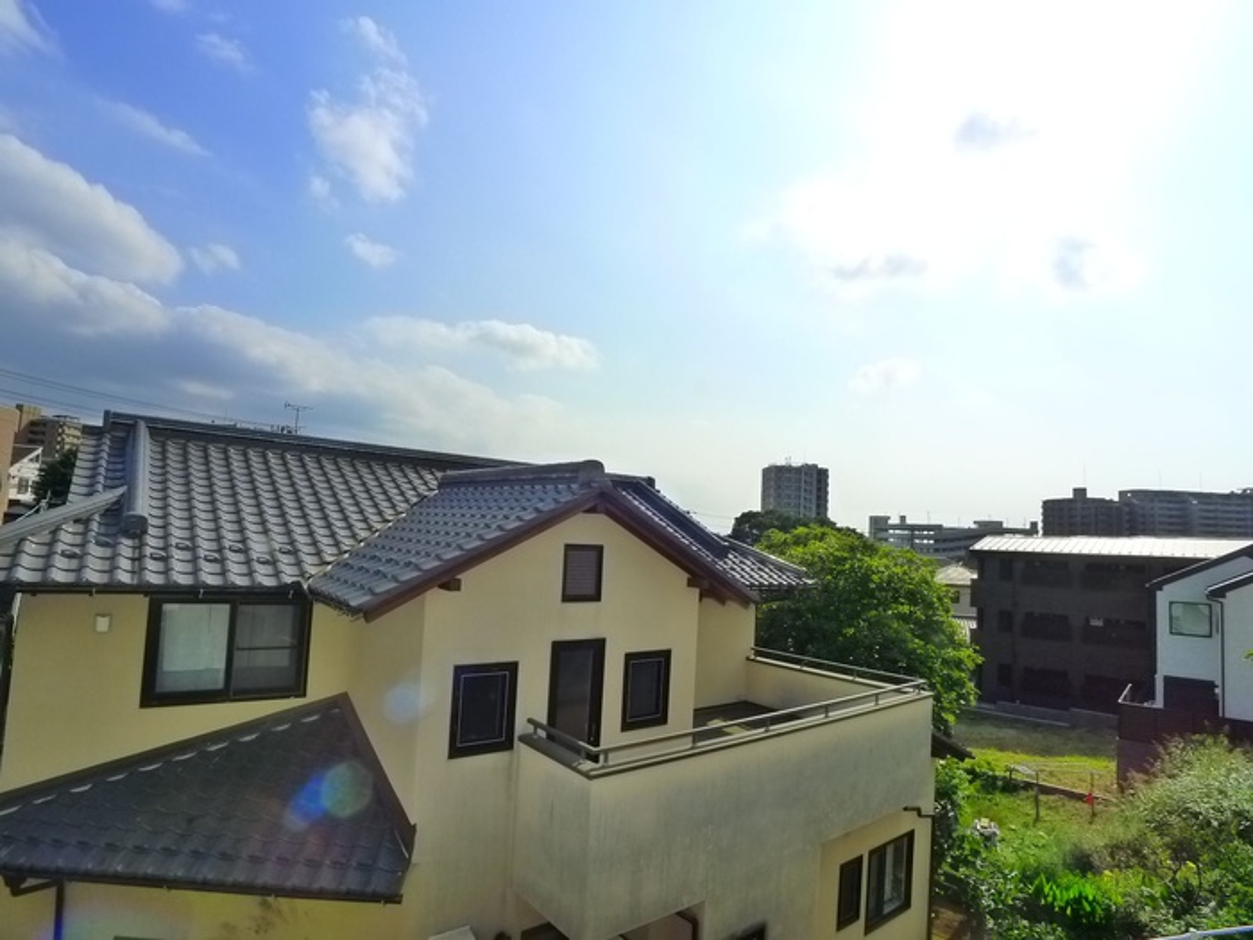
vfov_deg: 56.8
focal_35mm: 24
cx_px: 626
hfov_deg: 71.6
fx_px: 869
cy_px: 470
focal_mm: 5.1
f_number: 5.6
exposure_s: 1/1000
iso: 400
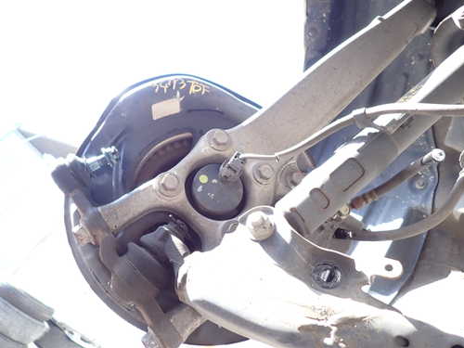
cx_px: 234
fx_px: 402
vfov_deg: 46.8
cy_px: 179
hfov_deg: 60.0
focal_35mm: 30
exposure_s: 1/100
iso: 100
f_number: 2
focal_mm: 4.5
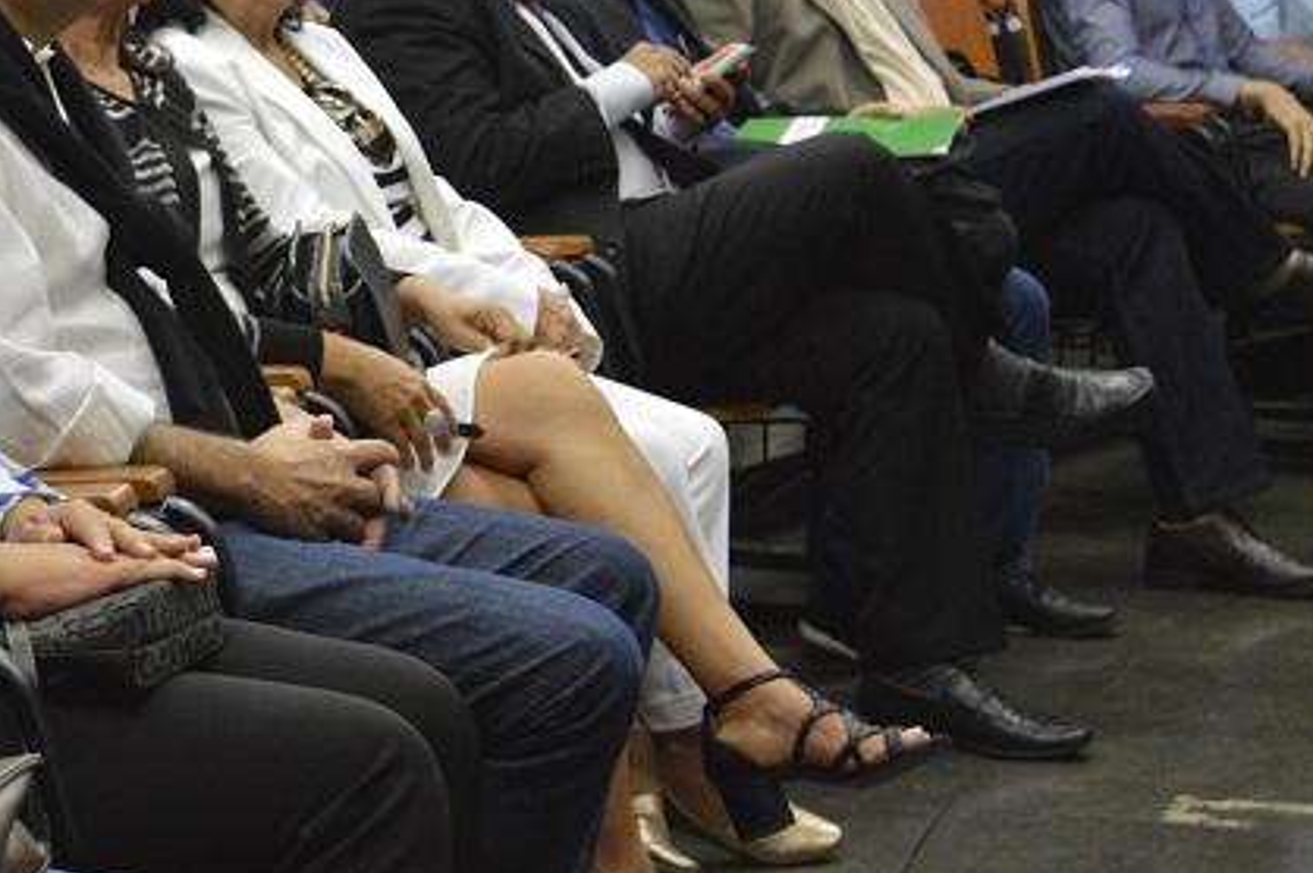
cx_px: 170
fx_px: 4118
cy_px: 113
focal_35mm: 113
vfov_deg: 12.0
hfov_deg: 17.9
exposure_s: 1/60
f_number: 5
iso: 2200
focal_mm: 42
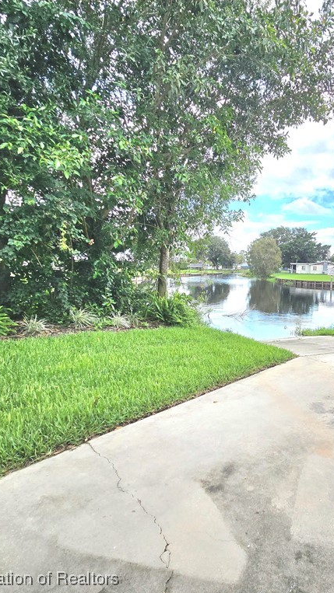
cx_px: 262
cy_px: 297
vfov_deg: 89.6
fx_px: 299
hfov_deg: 54.7
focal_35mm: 19
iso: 50
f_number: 2.2
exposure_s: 1/2500
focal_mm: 2.2
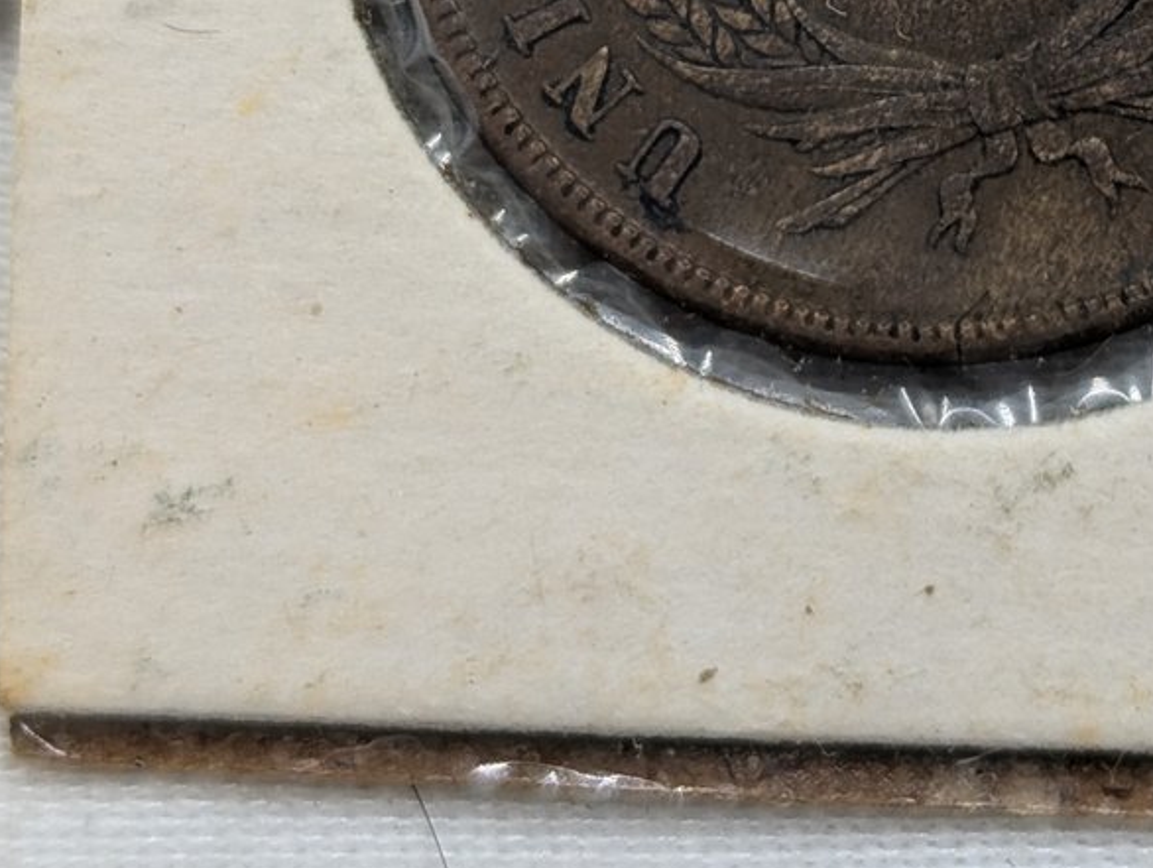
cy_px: -208
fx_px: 4202
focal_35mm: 126
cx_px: 989
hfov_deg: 15.5
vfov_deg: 11.5
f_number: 1.68
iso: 22
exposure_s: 1/165
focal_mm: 6.9
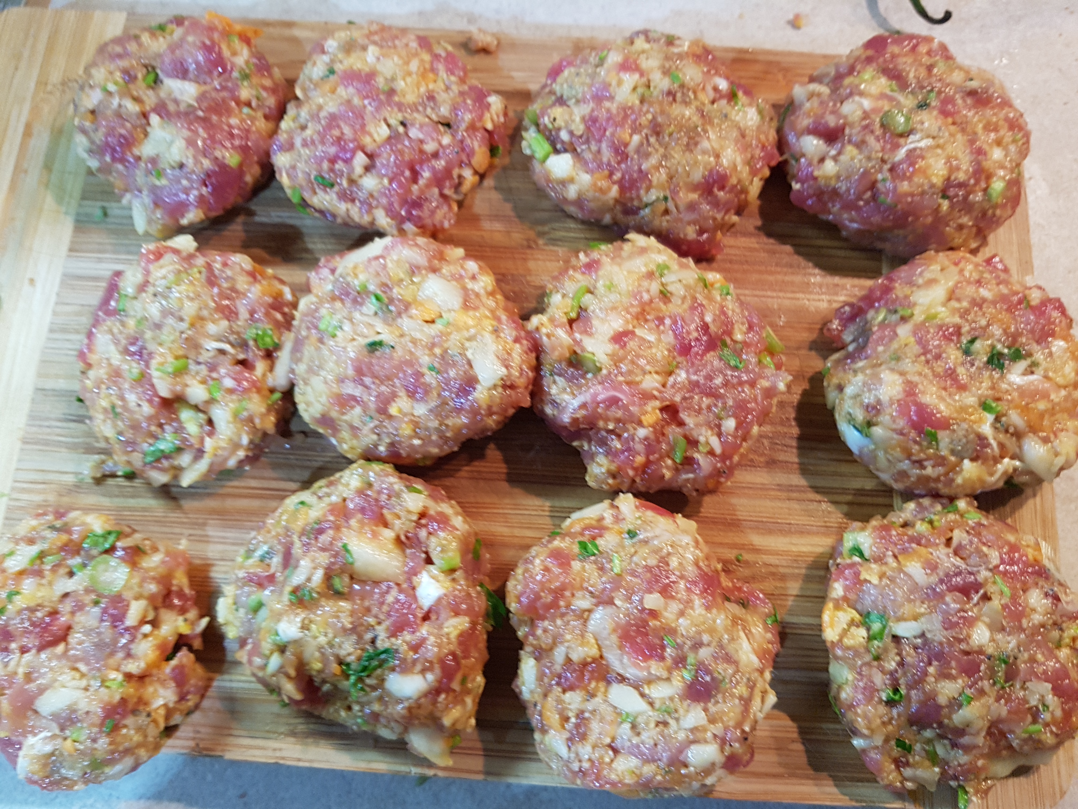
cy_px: 404
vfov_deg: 53.1
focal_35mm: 26
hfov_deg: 67.3
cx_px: 539
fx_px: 810
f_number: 1.7
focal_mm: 4.2
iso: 200
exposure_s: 1/25
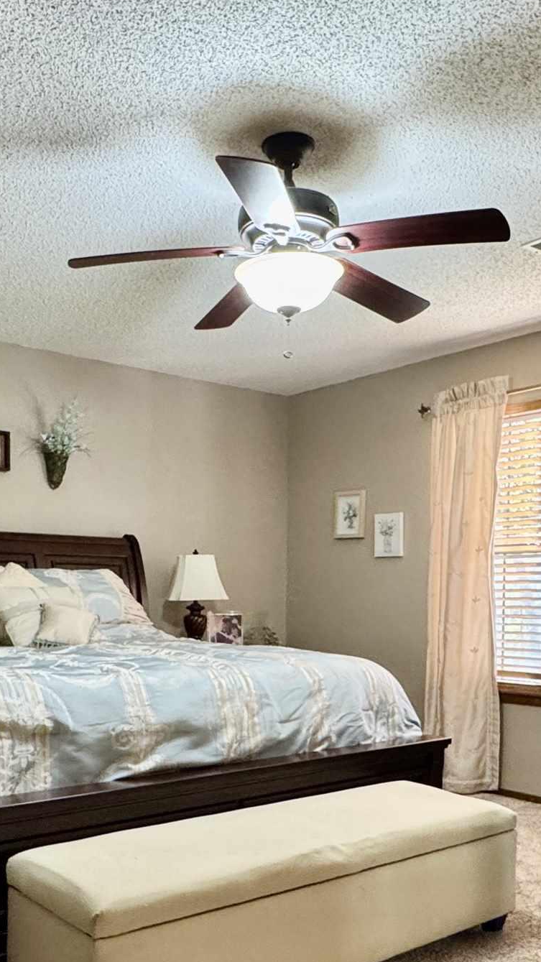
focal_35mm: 35
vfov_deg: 55.6
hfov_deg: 33.7
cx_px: 238
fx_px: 893
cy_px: 632
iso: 320
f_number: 2.2
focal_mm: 2.22
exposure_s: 1/60
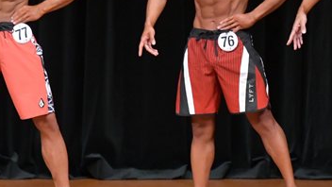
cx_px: 342
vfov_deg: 2.2
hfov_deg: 3.9
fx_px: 4868
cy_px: 64
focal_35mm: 553
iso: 5000
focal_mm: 160
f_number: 5.6
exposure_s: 1/400
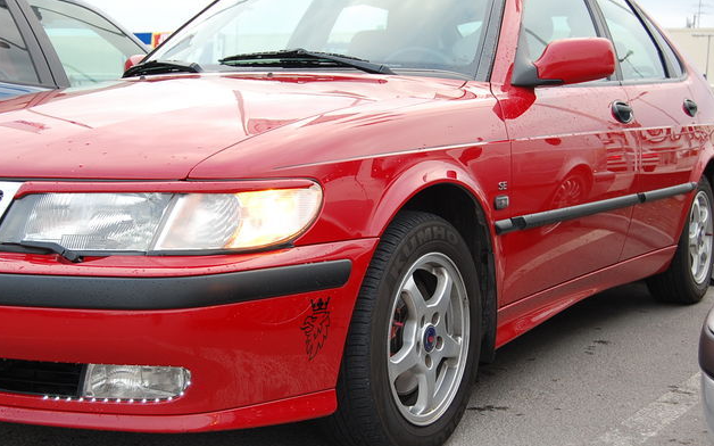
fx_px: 1061
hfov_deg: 37.2
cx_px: 352
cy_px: 241
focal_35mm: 55
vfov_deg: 23.7
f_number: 8
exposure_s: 1/50
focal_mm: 35
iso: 400
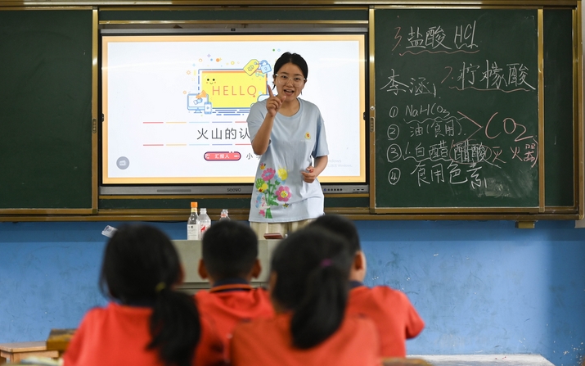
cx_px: 293
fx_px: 1276
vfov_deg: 16.3
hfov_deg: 25.8
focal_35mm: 80
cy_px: 184
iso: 1250
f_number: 2.8
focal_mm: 78
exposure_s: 1/320
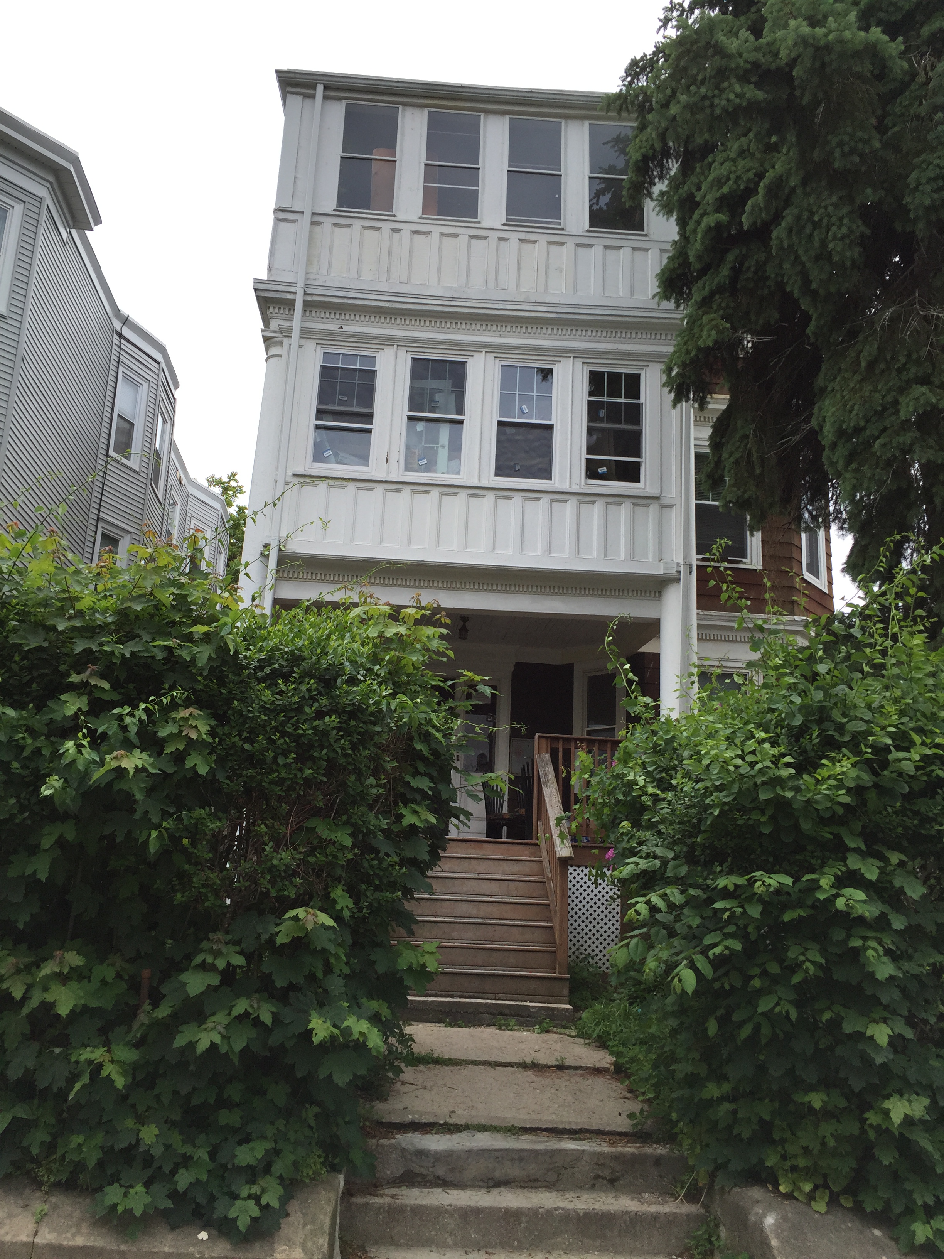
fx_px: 1054
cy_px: 630
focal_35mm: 29
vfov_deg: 61.7
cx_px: 472
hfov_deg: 48.2
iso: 32
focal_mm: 4.15
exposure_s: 1/1582
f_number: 2.2
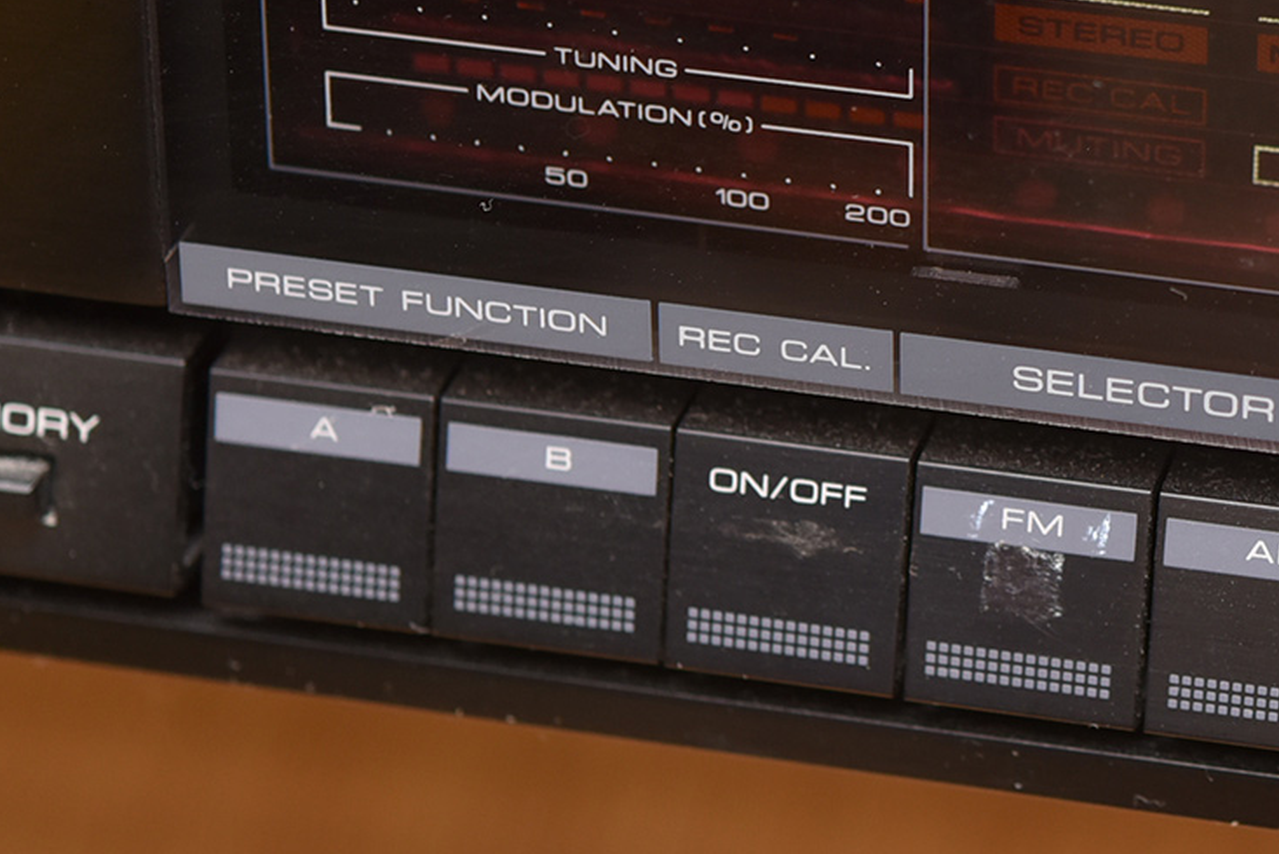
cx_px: 1317
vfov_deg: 8.7
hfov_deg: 12.9
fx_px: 5580
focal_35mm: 157
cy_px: -135
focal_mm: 60
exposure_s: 1/60
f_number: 5
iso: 800
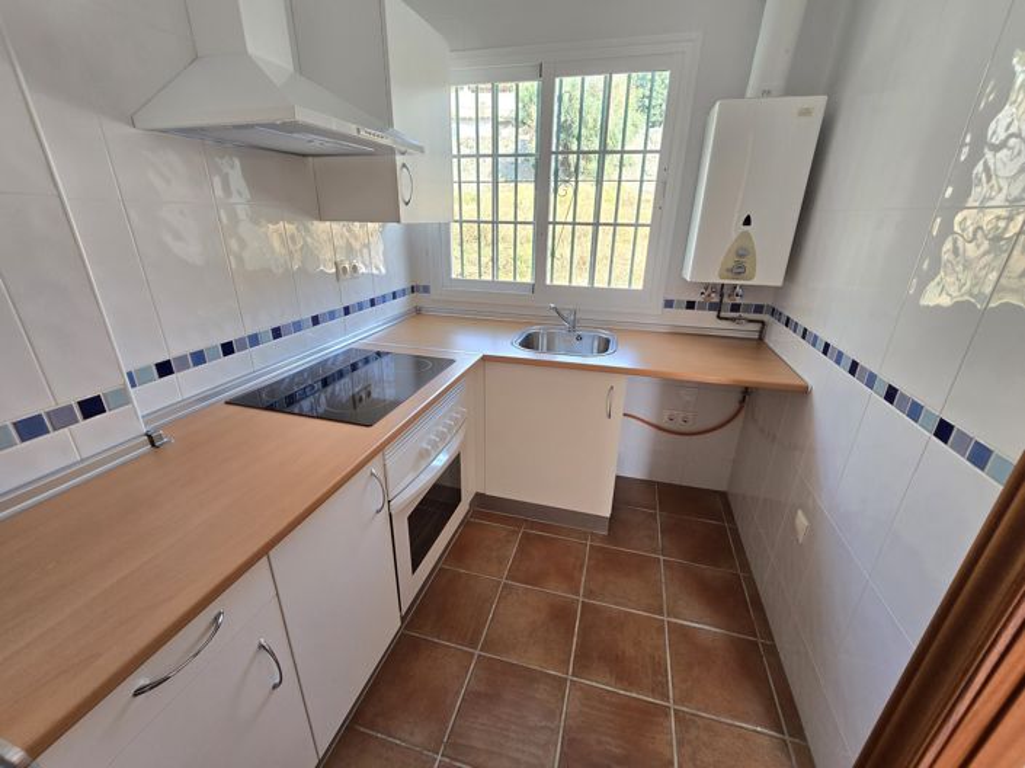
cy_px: 384
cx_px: 512
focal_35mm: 13
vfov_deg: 89.9
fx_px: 385
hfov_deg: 106.2
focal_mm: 2.2
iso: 80
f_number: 2.2
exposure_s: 1/50
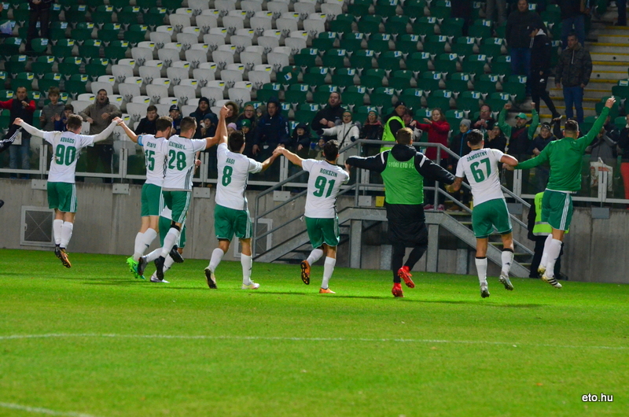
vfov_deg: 5.1
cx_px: 314
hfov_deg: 7.6
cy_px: 208
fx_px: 4708
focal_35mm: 270
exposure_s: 1/500
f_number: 5.6
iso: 3200
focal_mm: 180
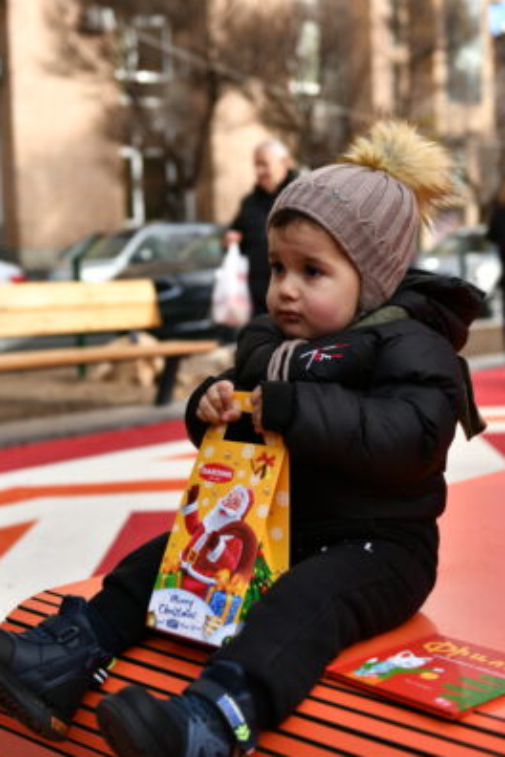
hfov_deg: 25.5
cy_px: 384
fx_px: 1115
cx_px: 250
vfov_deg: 37.5
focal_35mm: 53
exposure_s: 1/800
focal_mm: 42
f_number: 3.2
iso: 200
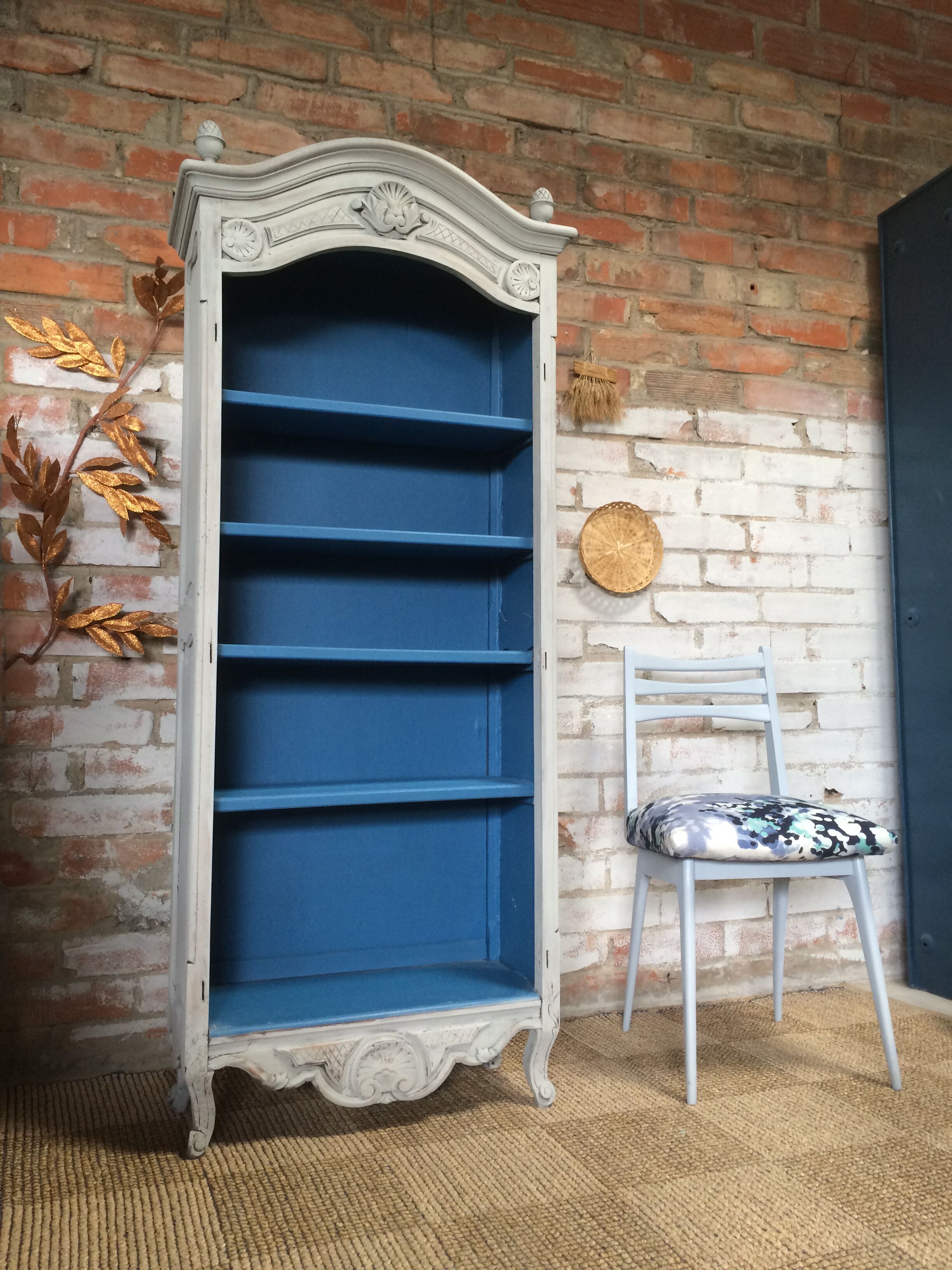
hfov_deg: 48.2
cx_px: 476
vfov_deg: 61.7
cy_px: 635
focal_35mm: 29
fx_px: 1063
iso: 64
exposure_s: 1/30
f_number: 2.2
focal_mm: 4.15
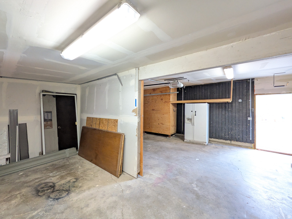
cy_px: 110
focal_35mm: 14
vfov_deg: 85.7
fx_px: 118
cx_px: 146
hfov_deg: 102.1
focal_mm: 1.83
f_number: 2.2
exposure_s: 1/30
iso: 322
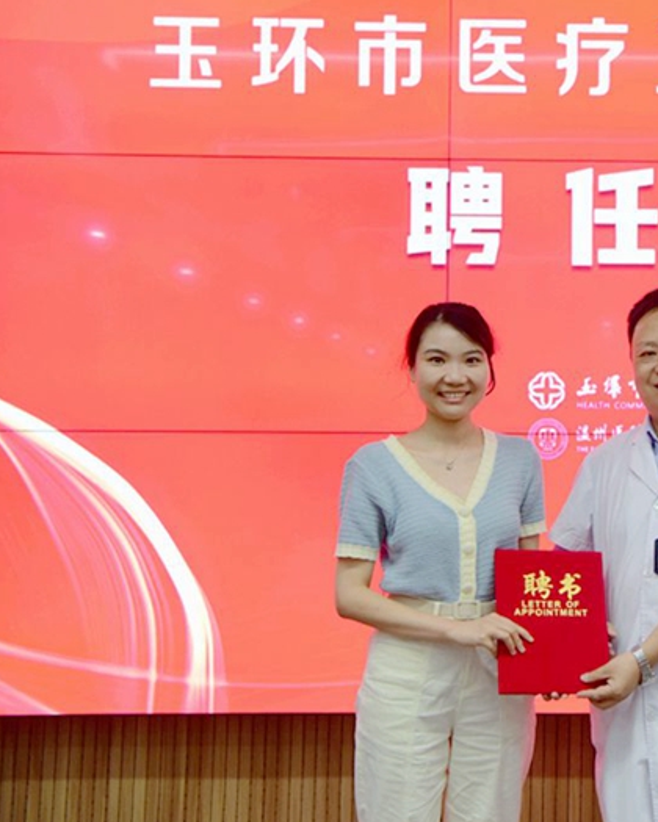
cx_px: 614
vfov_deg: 30.0
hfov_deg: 23.5
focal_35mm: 63
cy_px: 415
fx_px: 1534
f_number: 4
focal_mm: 44
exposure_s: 1/60
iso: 800
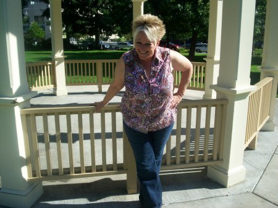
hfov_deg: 51.4
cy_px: 104
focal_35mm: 36
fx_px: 289
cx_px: 139
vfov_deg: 39.6
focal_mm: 5.9
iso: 100
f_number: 4.5
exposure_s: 1/484
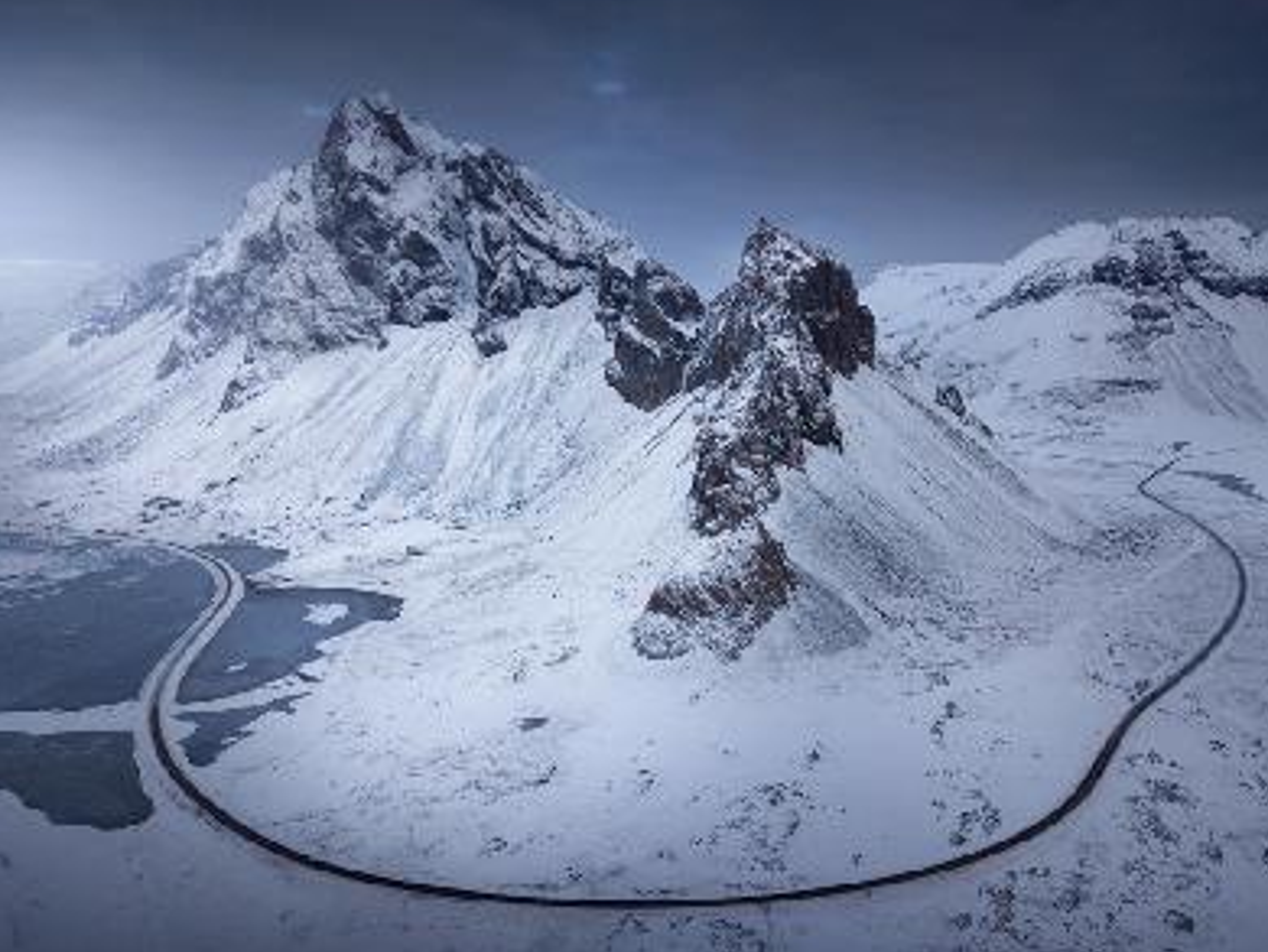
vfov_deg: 46.8
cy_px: 497
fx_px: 1100
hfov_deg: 59.9
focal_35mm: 30
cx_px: 667
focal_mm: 4.7
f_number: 2.2
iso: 200
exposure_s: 1/500
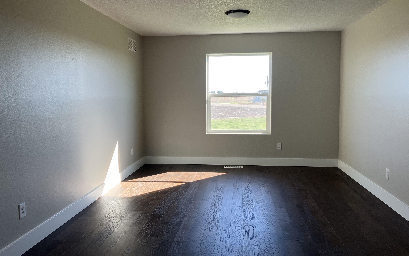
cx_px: 205
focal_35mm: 30
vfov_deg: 41.8
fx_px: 334
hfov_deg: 62.9
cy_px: 121
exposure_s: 1/120
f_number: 1.8
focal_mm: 3.99
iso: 40
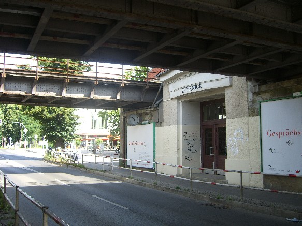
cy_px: 113
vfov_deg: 37.7
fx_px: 331
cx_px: 151
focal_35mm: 38
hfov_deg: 49.0
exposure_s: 1/200
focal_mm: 7.9
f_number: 2.8
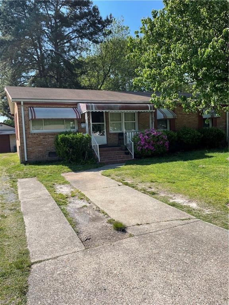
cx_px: 114
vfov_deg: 67.3
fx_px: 229
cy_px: 152
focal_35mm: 26
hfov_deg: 53.1
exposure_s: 1/2092
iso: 32
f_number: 1.6
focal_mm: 4.2
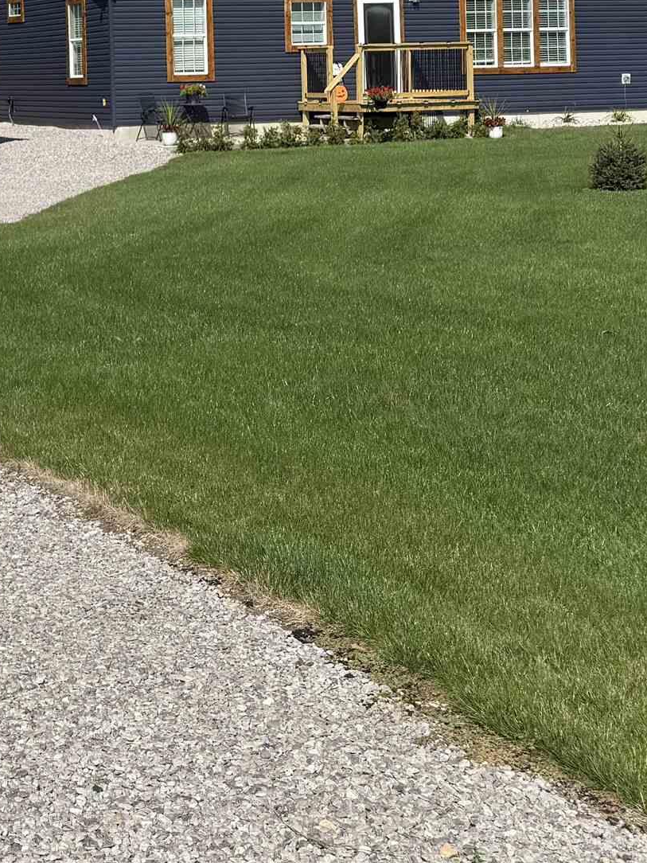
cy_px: 36
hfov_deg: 20.6
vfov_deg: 27.2
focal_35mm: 68
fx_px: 1695
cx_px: -62
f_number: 1.78
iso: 80
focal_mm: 6.76
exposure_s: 1/6711
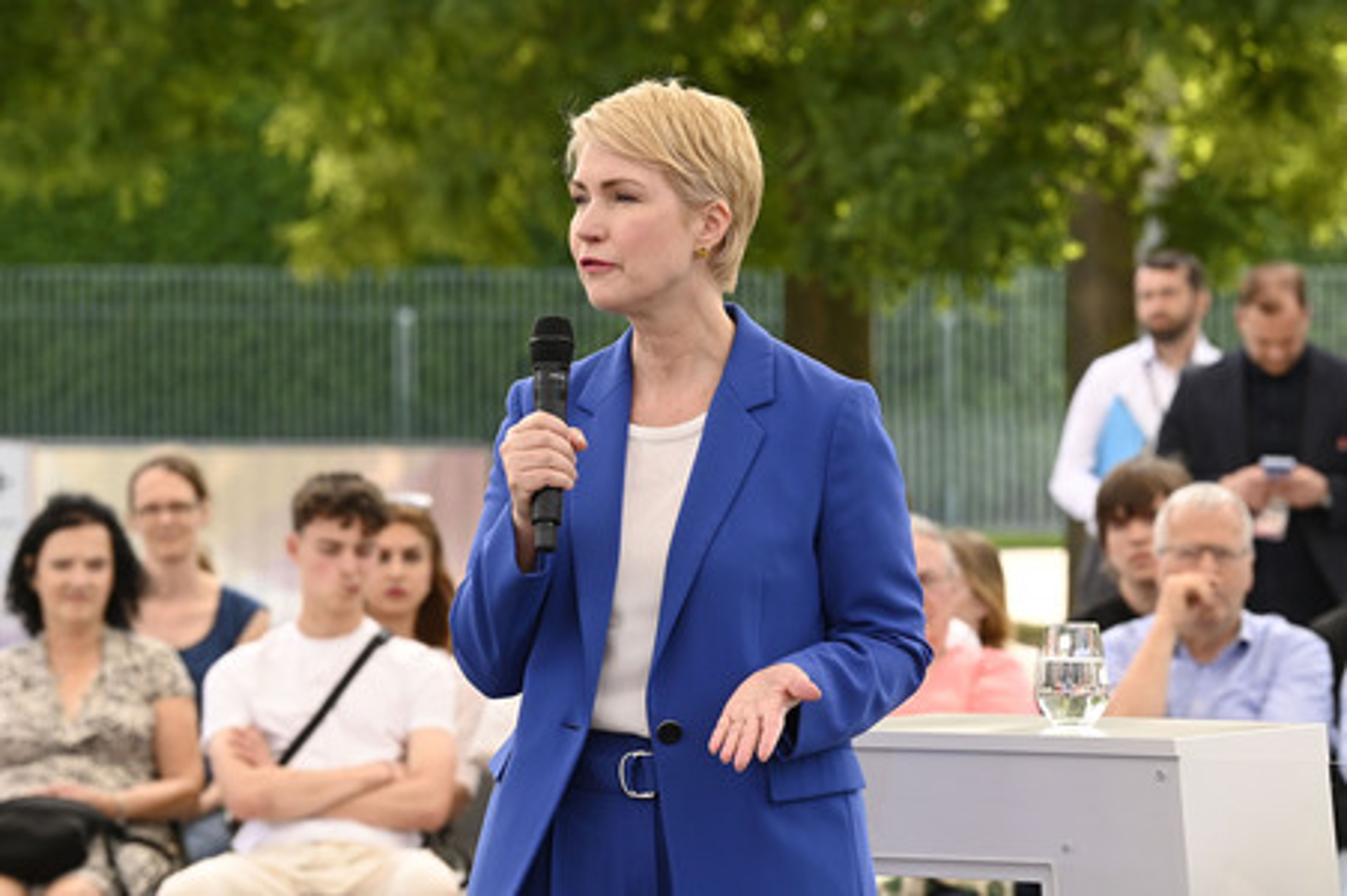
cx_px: 674
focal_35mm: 200
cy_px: 448
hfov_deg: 10.3
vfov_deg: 6.9
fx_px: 7478
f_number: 9
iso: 2000
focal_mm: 200
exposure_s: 1/1000
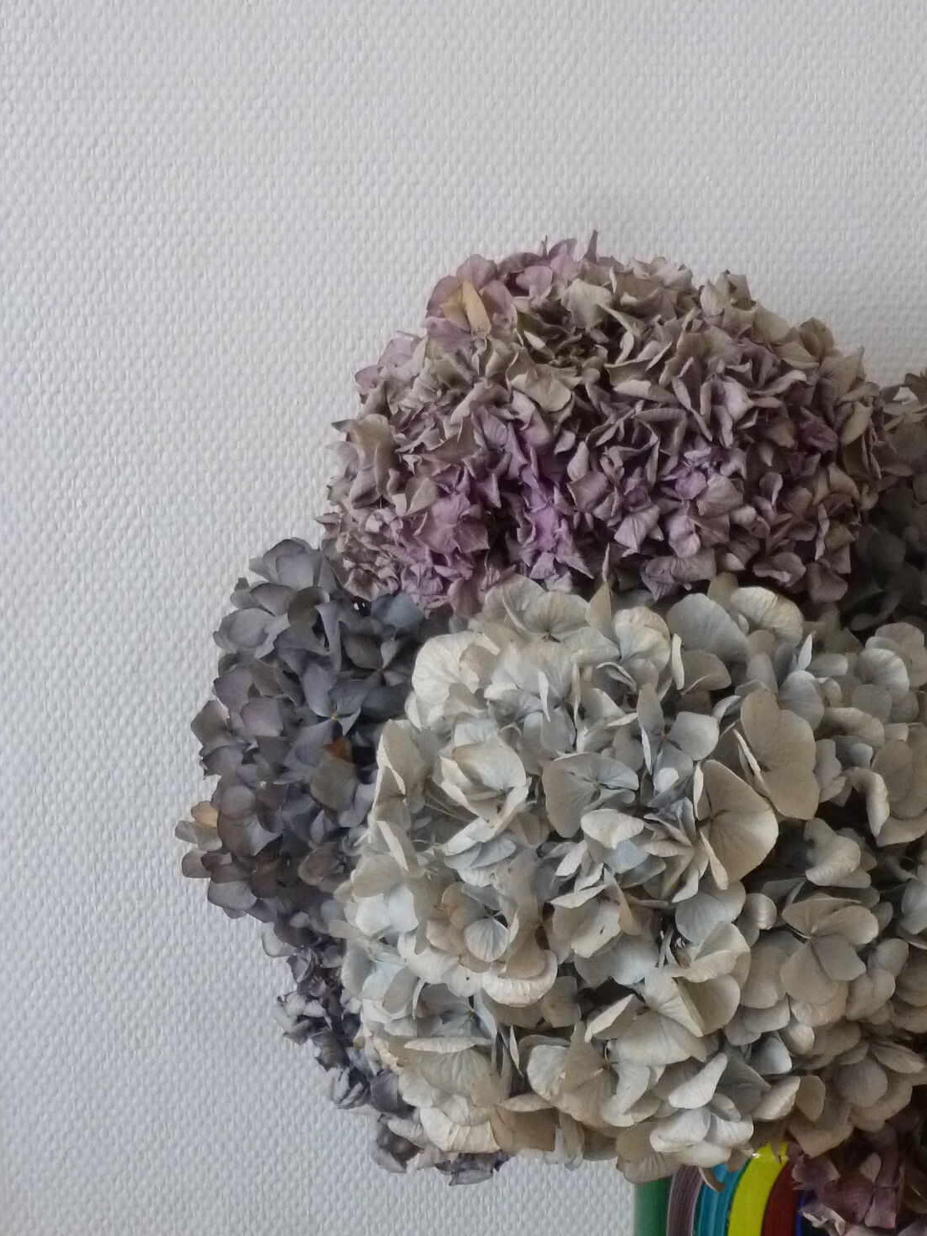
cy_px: 916
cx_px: 725
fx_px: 3214
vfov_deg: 21.6
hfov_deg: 16.3
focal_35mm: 90
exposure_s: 1/20
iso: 400
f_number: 4.3
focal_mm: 9.4
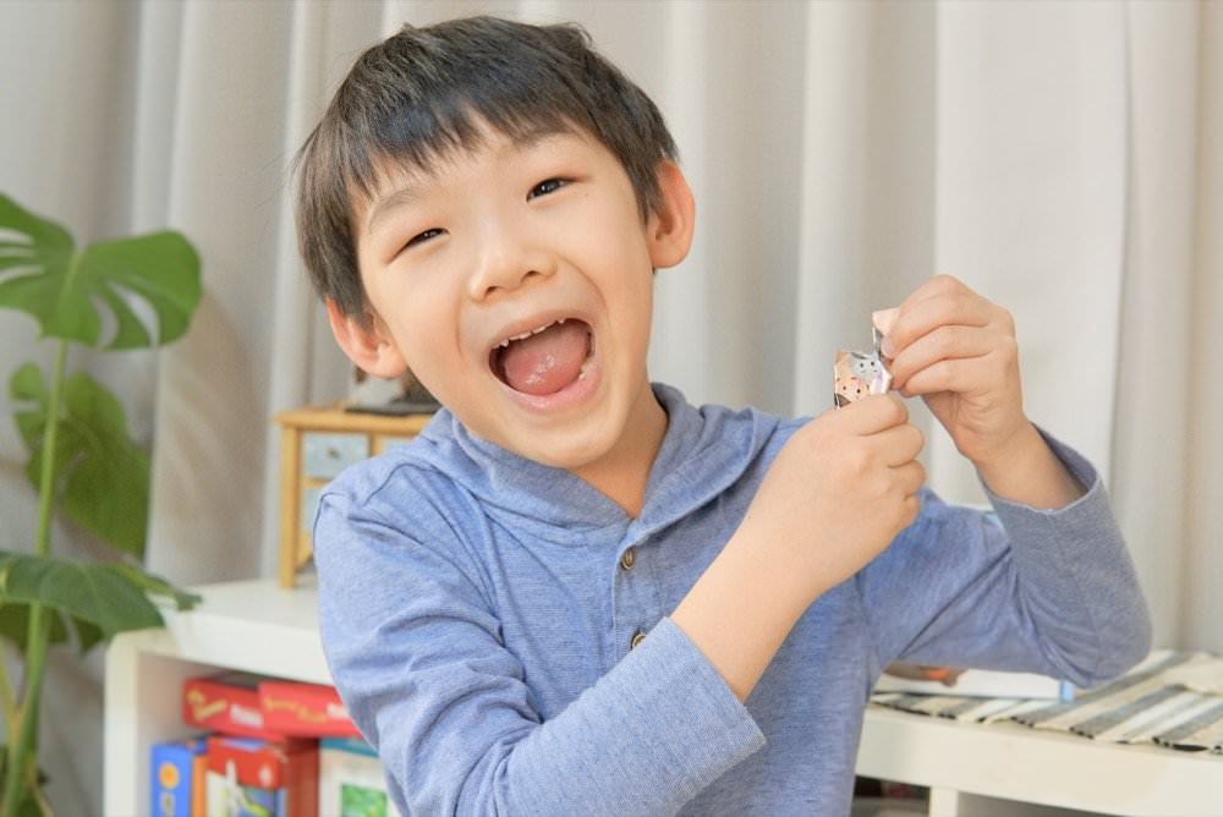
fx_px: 1530
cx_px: 612
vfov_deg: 29.9
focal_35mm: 45
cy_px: 408
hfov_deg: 43.6
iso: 1000
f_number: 4
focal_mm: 30
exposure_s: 1/160
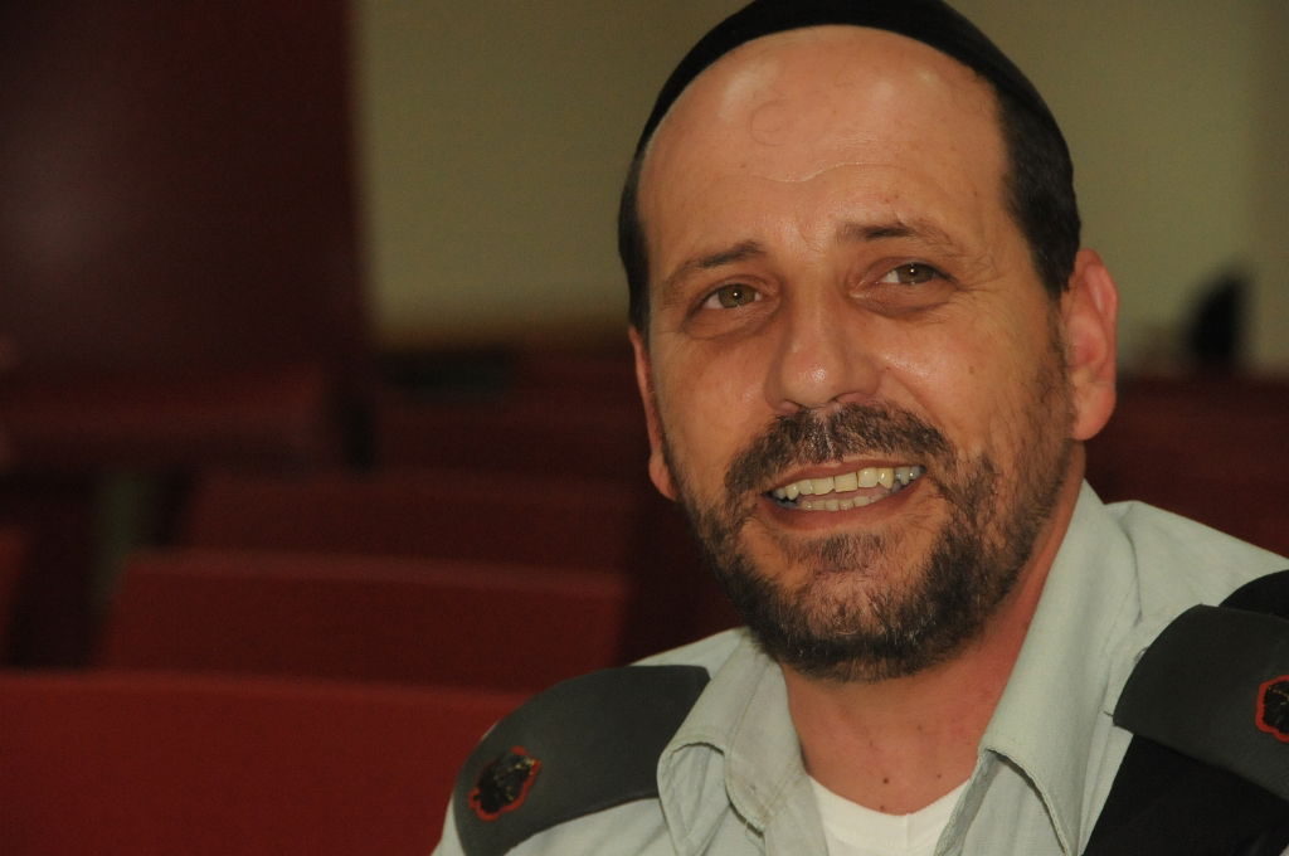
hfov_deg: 6.9
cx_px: 644
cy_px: 428
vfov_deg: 4.6
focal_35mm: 300
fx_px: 10728
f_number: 9
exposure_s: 1/250
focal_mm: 200
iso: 2000
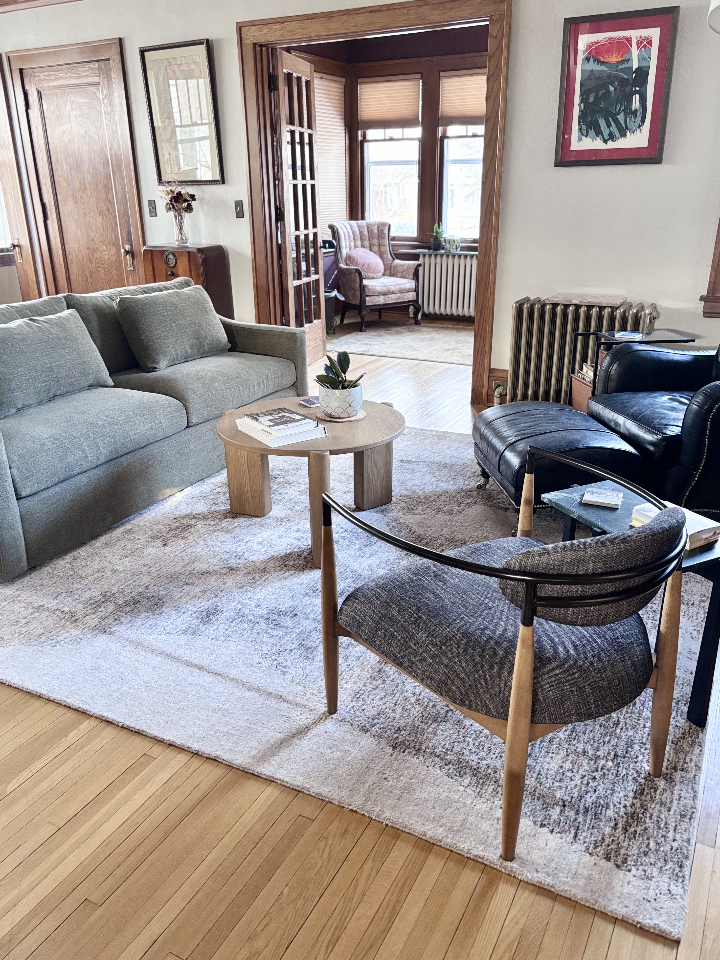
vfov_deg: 65.3
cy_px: 484
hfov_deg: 51.4
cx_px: 356
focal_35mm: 27
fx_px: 749
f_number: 1.6
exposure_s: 1/60
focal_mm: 5.96
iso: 400
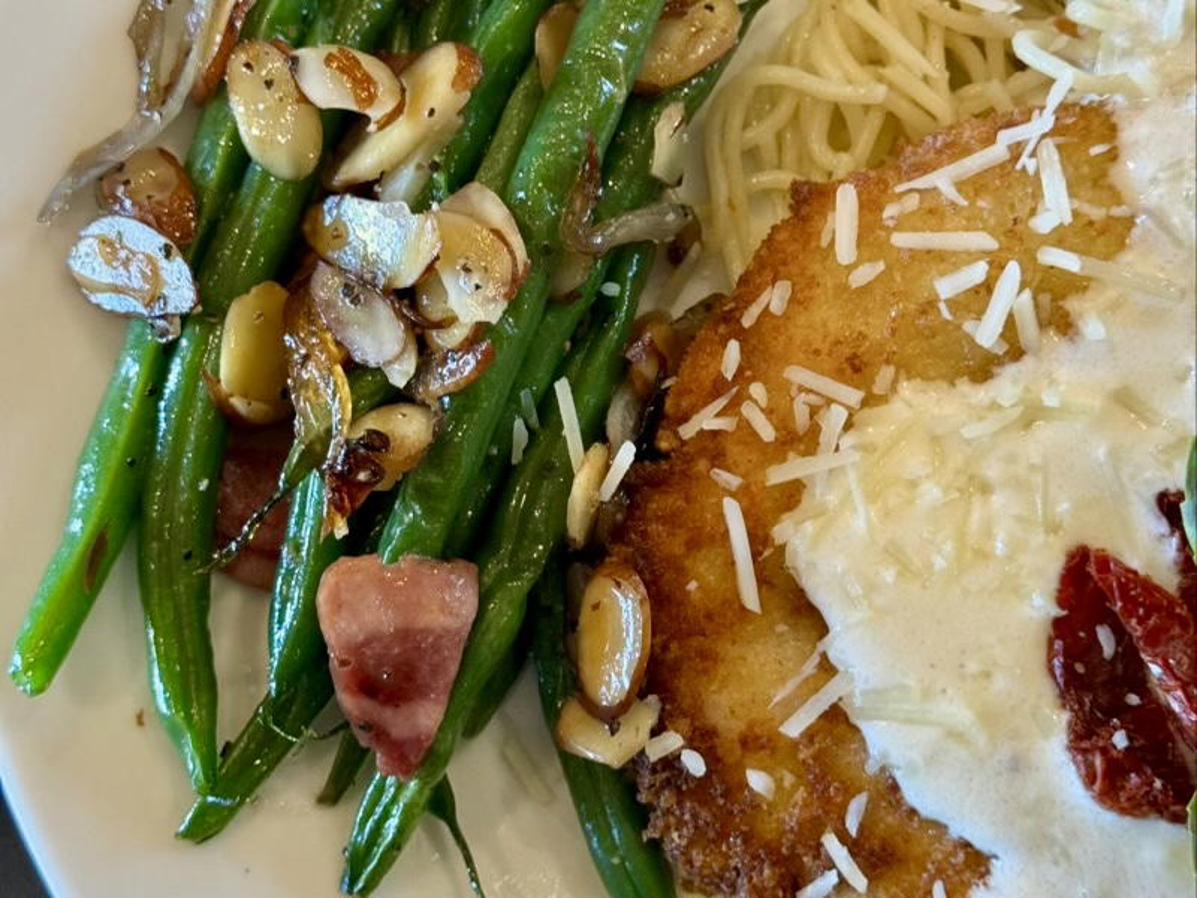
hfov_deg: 39.7
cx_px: 598
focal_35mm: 48
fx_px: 1660
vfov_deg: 30.3
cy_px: 449
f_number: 1.78
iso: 250
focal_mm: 6.86
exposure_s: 1/60
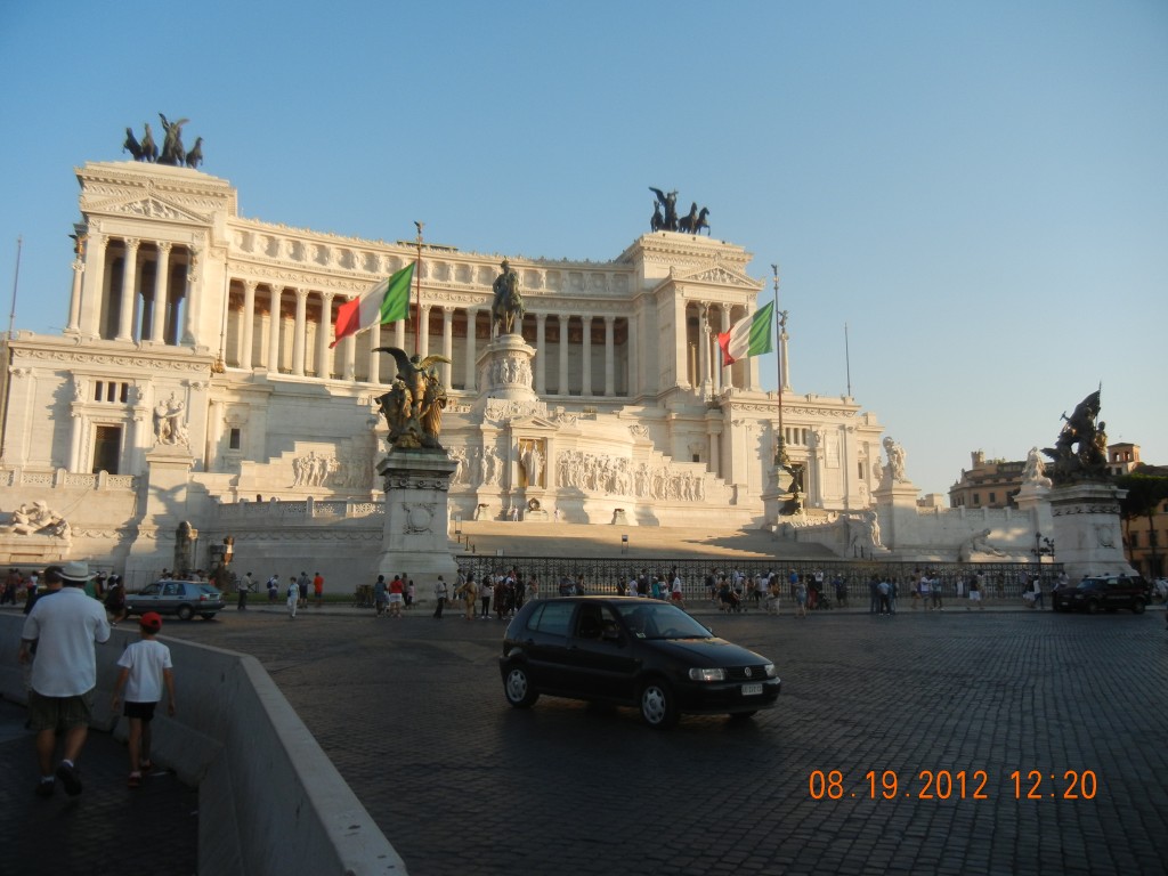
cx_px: 584
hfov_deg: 60.0
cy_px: 438
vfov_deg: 46.8
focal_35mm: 30
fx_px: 1012
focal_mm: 5.4
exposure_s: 1/637
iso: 160
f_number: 3.5
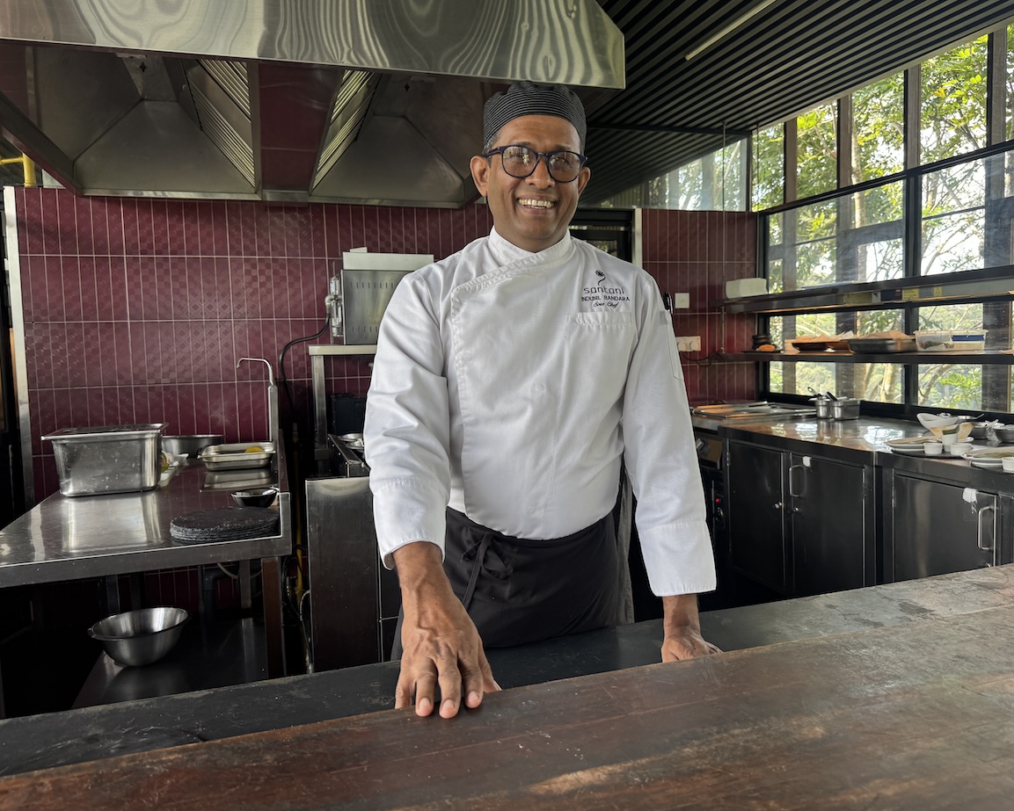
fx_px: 780
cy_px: 402
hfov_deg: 66.0
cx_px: 533
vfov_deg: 55.0
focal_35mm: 26
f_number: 1.78
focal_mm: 6.76
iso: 100
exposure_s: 1/121
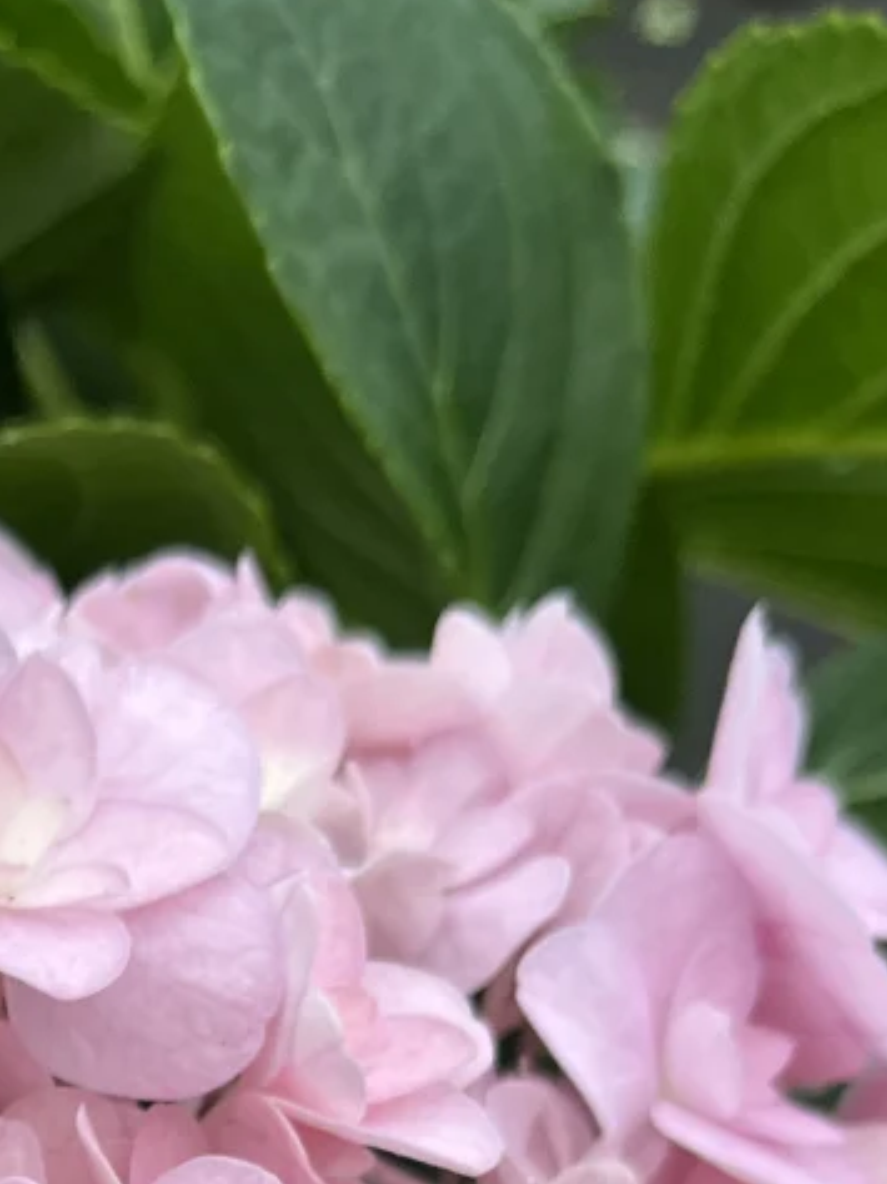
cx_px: -12
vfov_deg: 22.0
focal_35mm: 79
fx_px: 2701
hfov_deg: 18.2
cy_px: 1586
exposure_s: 1/122
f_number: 1.6
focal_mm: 5.1
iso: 80
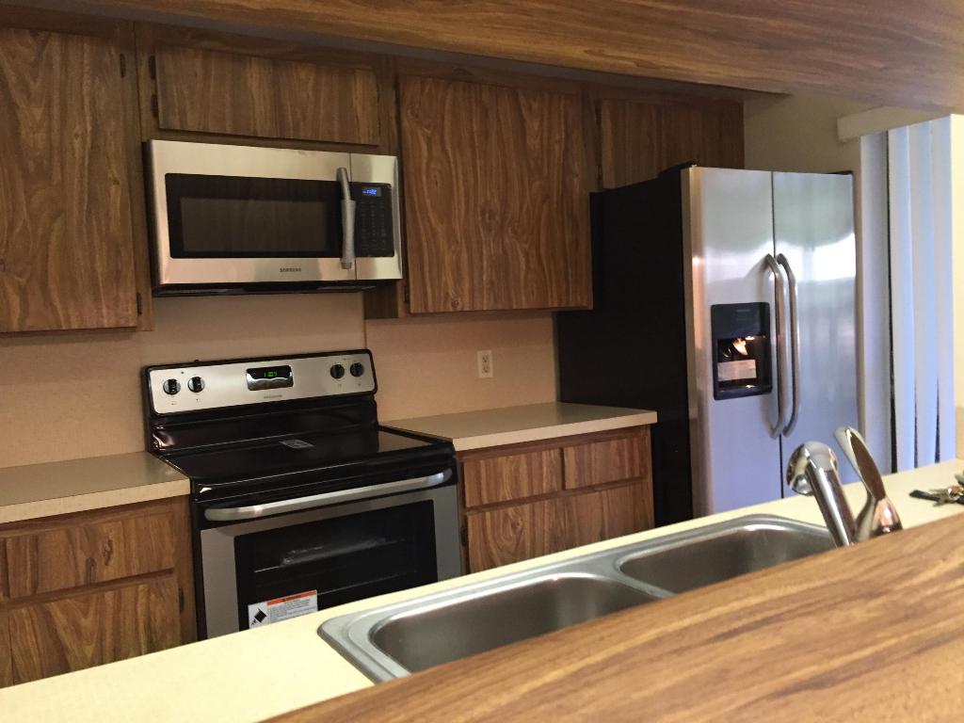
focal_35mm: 29
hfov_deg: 61.7
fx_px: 808
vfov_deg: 48.2
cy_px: 362
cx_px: 482
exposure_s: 1/30
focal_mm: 4.15
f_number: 2.2
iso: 160
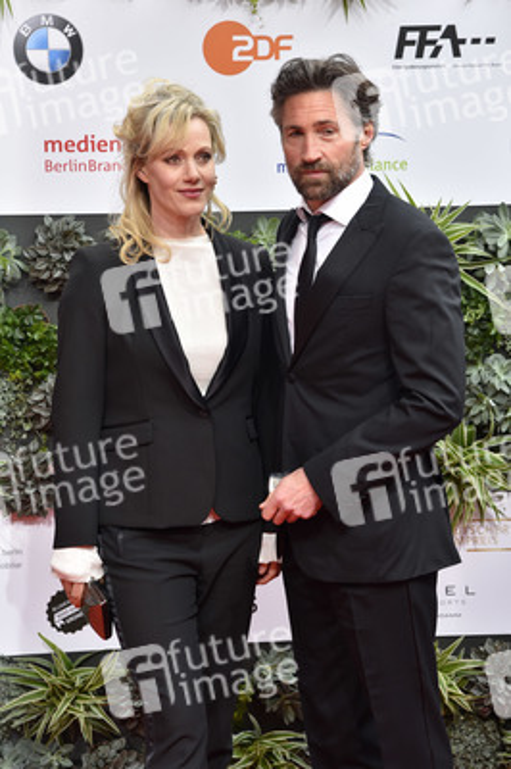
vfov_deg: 20.4
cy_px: 384
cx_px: 256
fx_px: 2133
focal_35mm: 100
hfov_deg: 13.7
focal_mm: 100
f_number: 6.3
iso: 400
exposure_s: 1/160
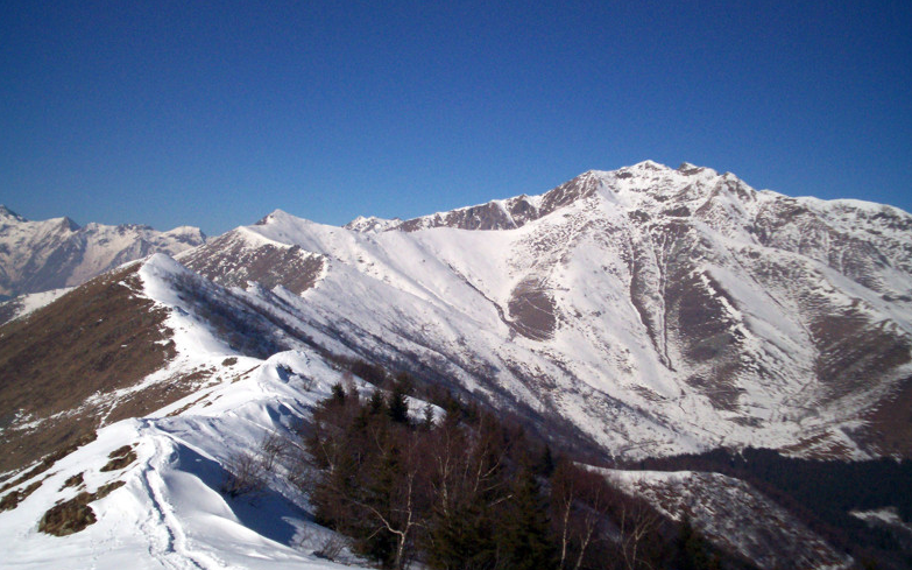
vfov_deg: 32.7
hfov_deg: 50.4
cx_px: 453
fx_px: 969
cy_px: 319
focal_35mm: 39
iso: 100
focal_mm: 5.9
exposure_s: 1/2000
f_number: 4.5
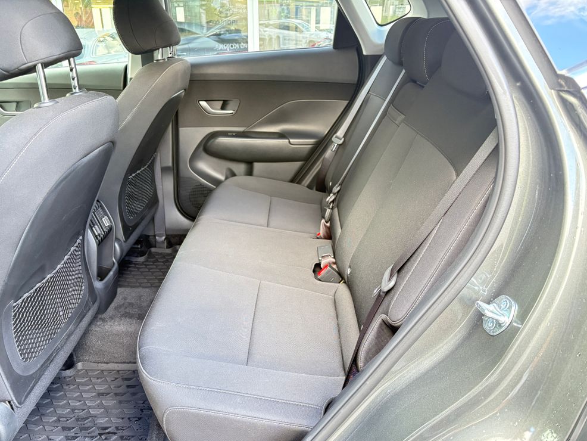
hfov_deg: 65.3
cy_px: 228
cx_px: 286
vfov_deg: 51.4
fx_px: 458
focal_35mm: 27
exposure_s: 1/60
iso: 400
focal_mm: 5.96
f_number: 1.6
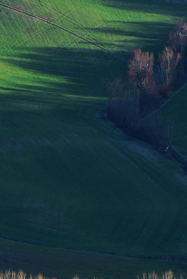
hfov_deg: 1.6
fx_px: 6764
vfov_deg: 2.4
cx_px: -23
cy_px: 225
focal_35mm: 869
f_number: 6.3
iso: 100
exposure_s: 1/320
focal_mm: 170
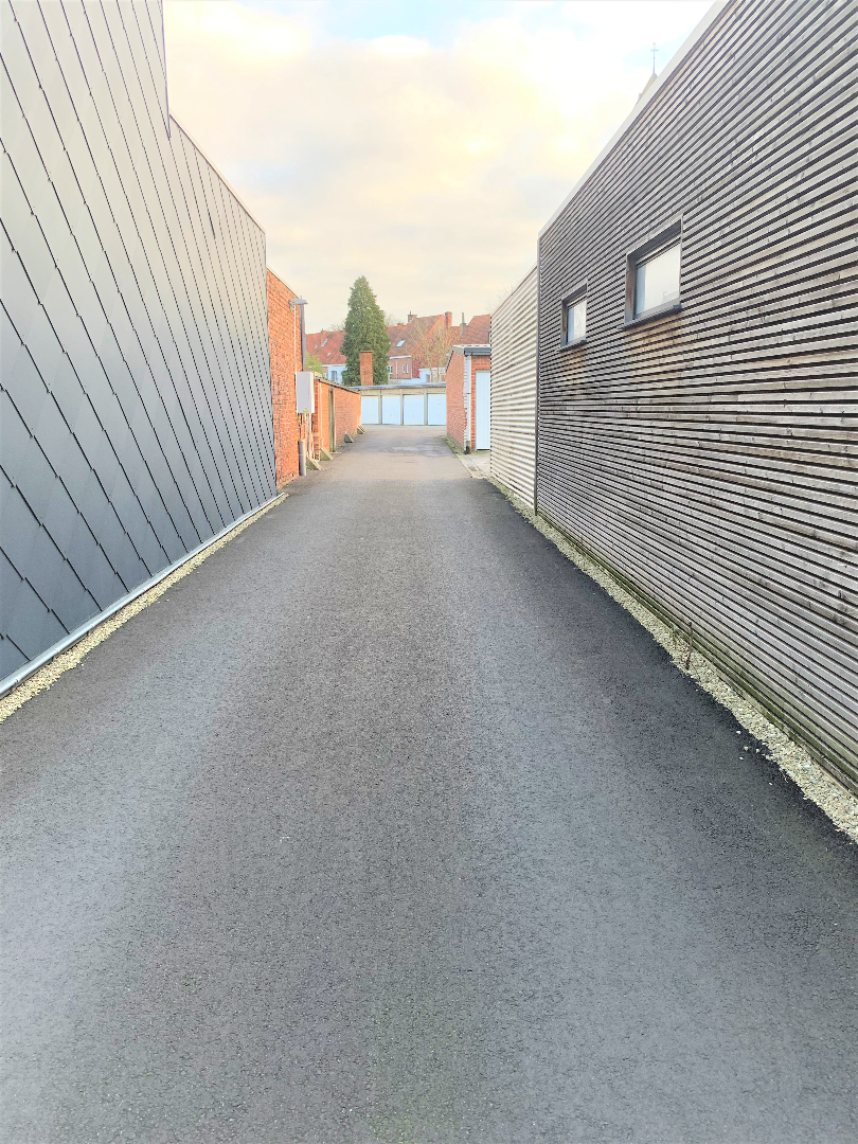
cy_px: 572
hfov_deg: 53.1
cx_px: 429
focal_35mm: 26
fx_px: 859
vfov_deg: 67.3
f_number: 1.8
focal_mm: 4.25
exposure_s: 1/121
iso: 40
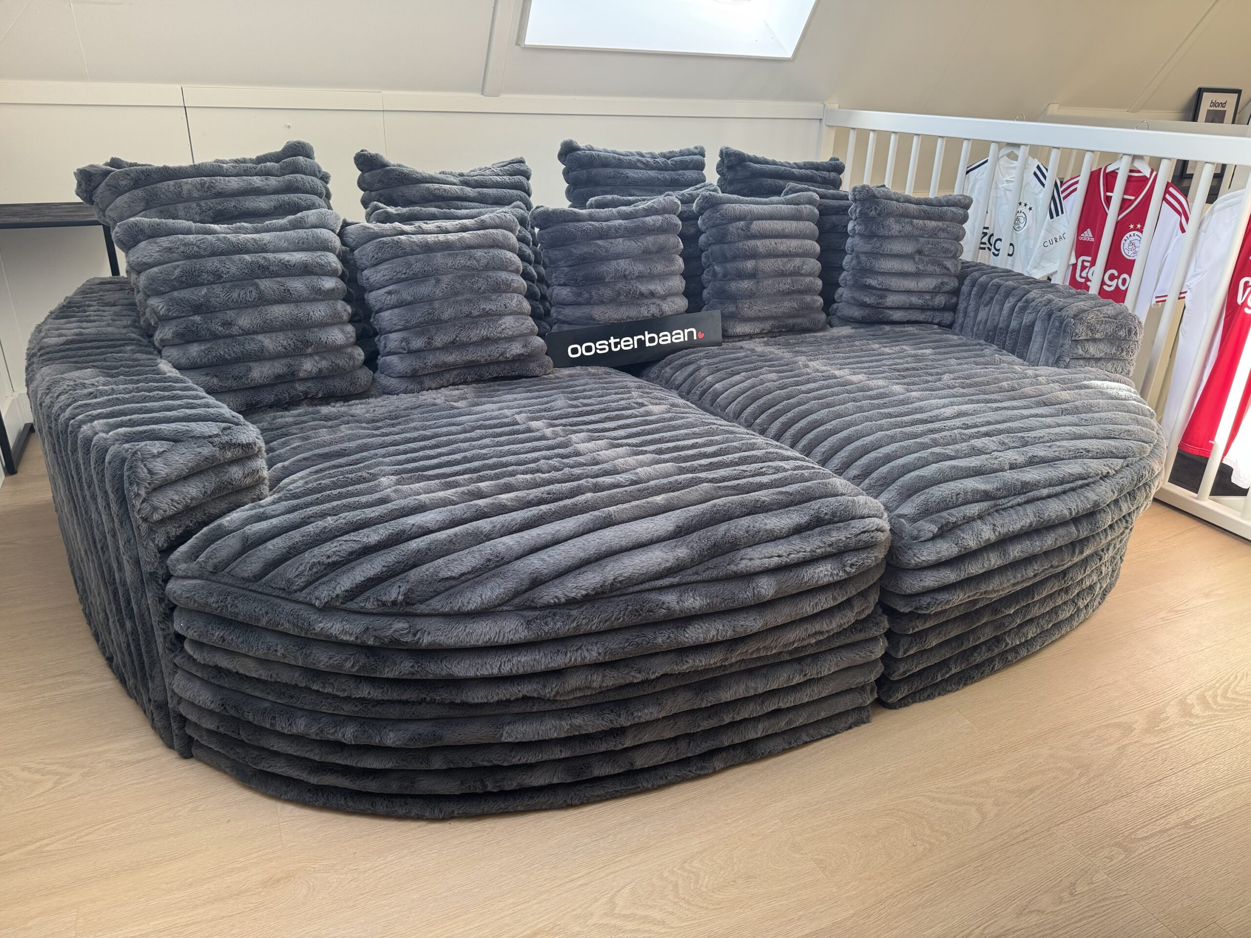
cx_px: 626
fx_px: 867
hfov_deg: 71.6
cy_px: 469
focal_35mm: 24
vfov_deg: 56.8
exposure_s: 1/121
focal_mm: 6.76
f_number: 1.78
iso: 100
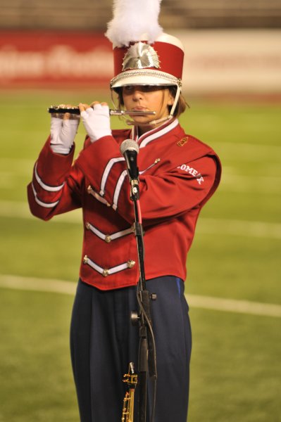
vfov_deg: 6.9
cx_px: 140
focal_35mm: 300
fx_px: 3518
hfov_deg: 4.6
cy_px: 211
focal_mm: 200
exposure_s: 1/60
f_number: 2.8
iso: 400
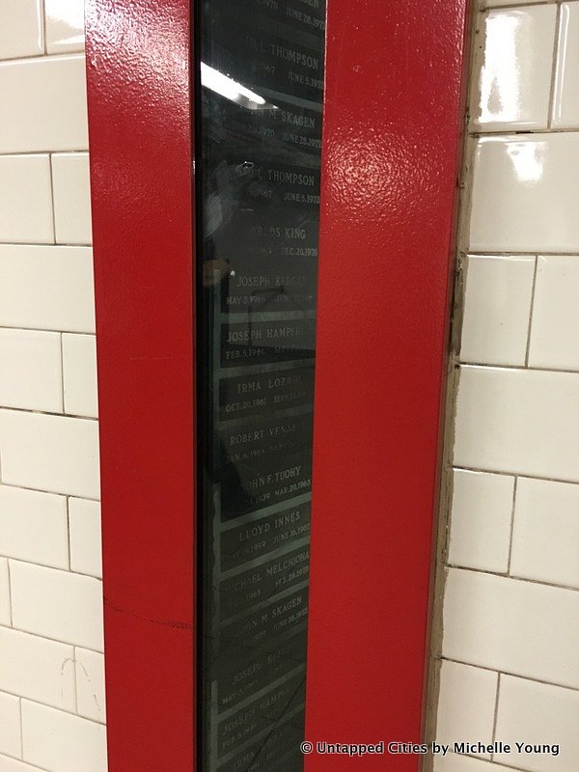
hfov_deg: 48.2
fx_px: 647
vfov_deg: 61.7
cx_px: 290
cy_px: 386
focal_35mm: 29
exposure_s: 1/30
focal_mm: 4.15
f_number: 2.2
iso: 200
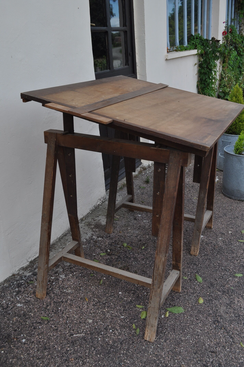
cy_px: 184
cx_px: 122
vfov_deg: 57.3
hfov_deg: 39.9
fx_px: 336
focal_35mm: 33
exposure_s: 1/250
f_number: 8
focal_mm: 22
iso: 200
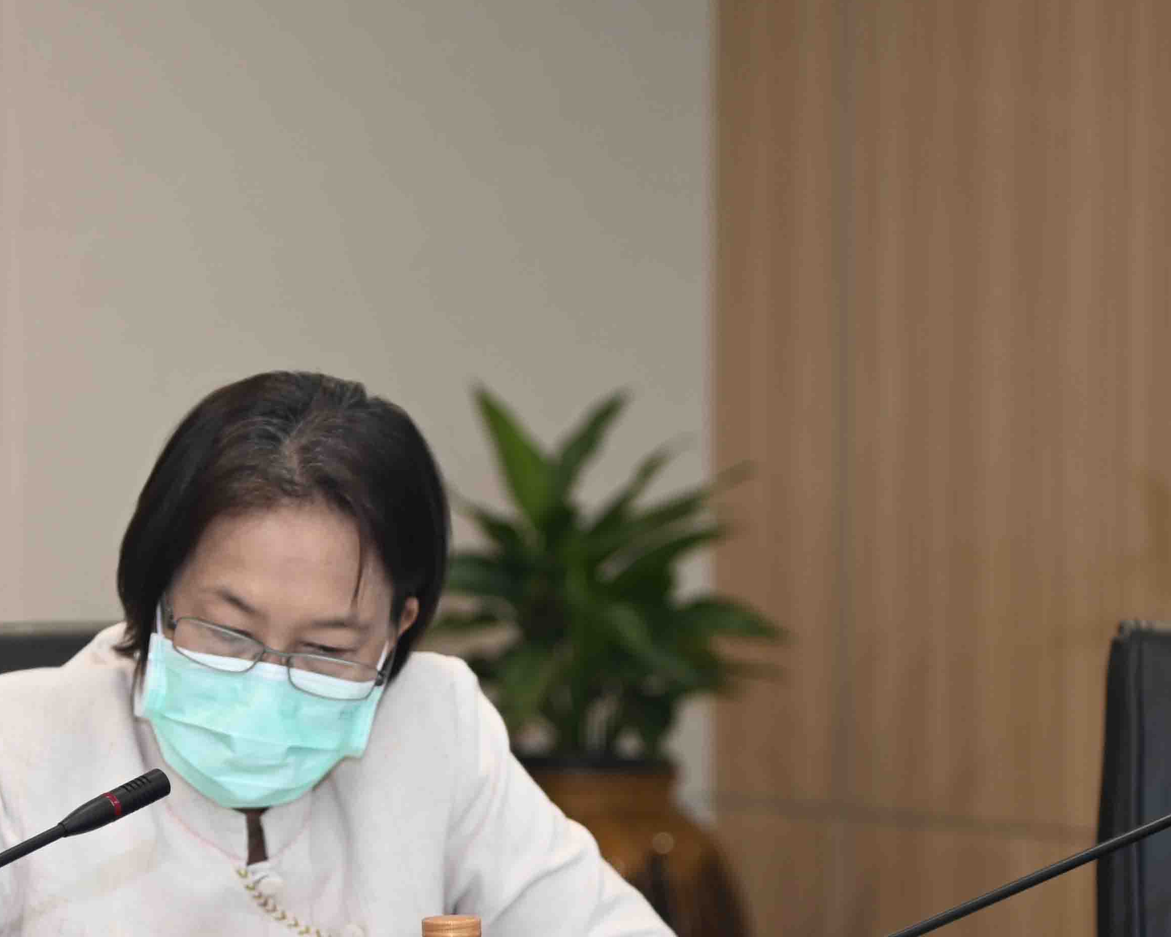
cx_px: 271
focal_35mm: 209
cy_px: 805
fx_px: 7244
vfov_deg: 7.4
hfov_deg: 9.2
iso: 320
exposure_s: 1/60
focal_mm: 85
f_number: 4
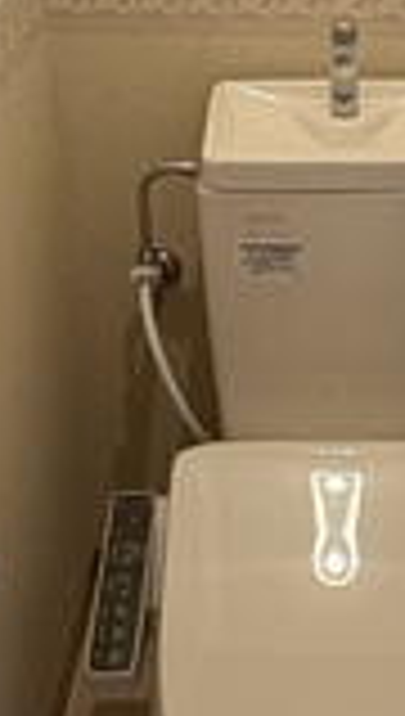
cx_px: 340
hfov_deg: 17.9
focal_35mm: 67
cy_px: 185
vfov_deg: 30.9
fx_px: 1273
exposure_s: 1/60
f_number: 2.2
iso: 200
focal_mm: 2.22
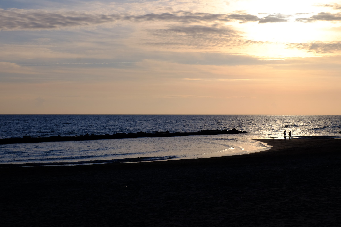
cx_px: 170
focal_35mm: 66
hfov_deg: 30.5
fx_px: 625
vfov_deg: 20.6
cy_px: 114
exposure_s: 1/400
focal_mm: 43.9
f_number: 13
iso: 200
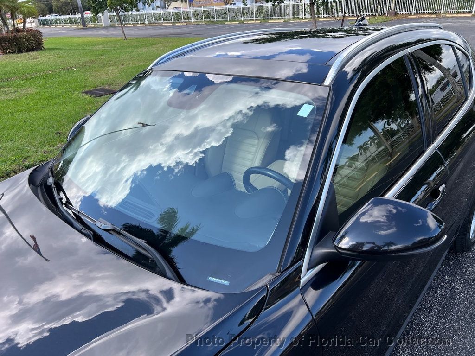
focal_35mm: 26
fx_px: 357
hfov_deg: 67.3
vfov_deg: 53.1
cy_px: 178
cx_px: 238
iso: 50
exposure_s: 1/1100
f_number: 1.5
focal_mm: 5.7
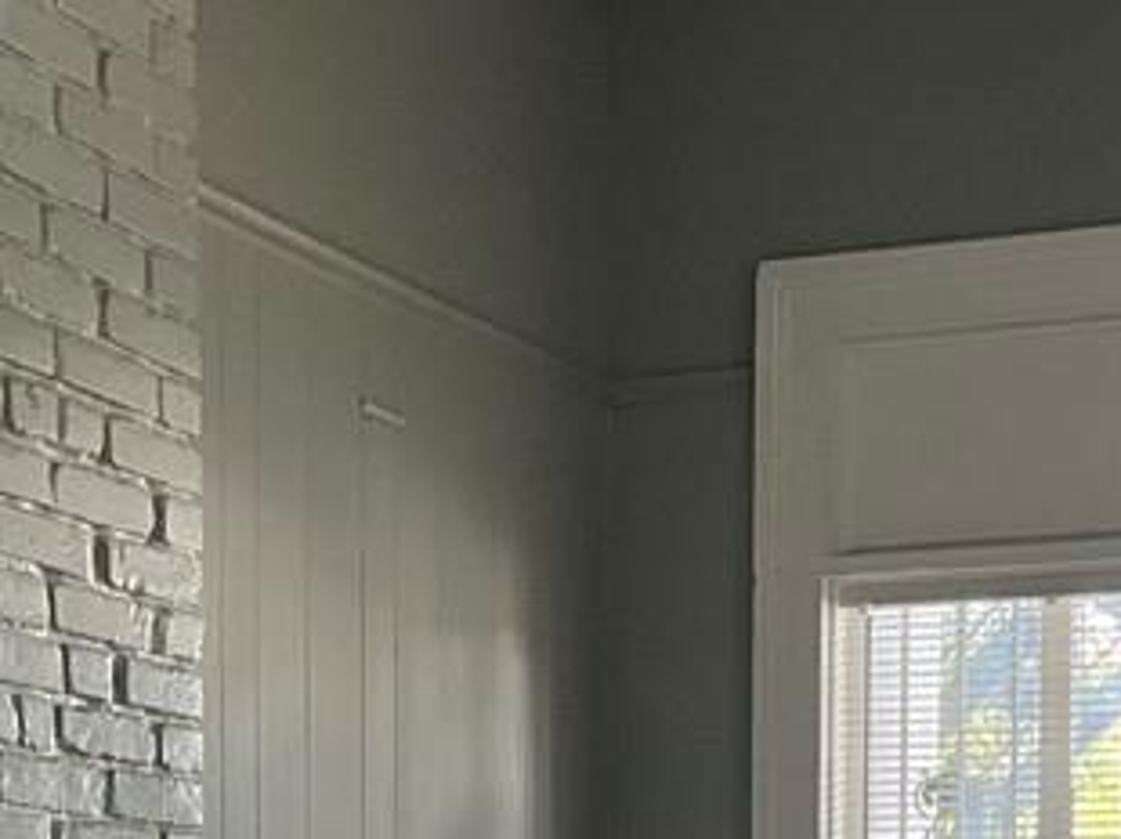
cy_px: 1273
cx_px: 897
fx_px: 2783
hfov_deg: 22.5
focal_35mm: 86
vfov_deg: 15.7
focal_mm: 5.1
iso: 400
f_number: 1.6
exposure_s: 1/60
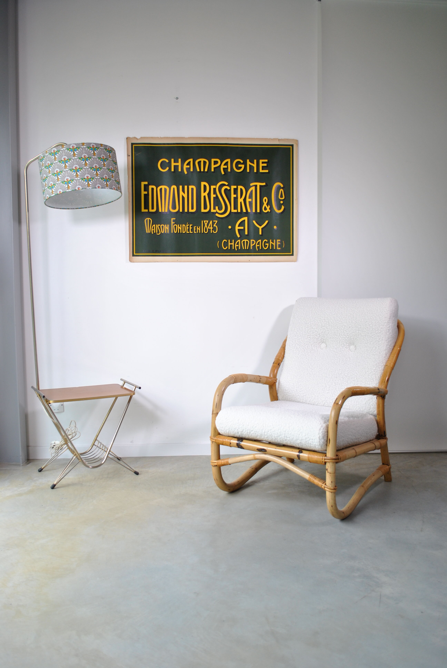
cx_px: 224
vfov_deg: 61.9
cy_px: 334
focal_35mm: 30
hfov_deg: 43.7
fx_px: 557
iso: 200
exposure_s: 1/60
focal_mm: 20
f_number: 4
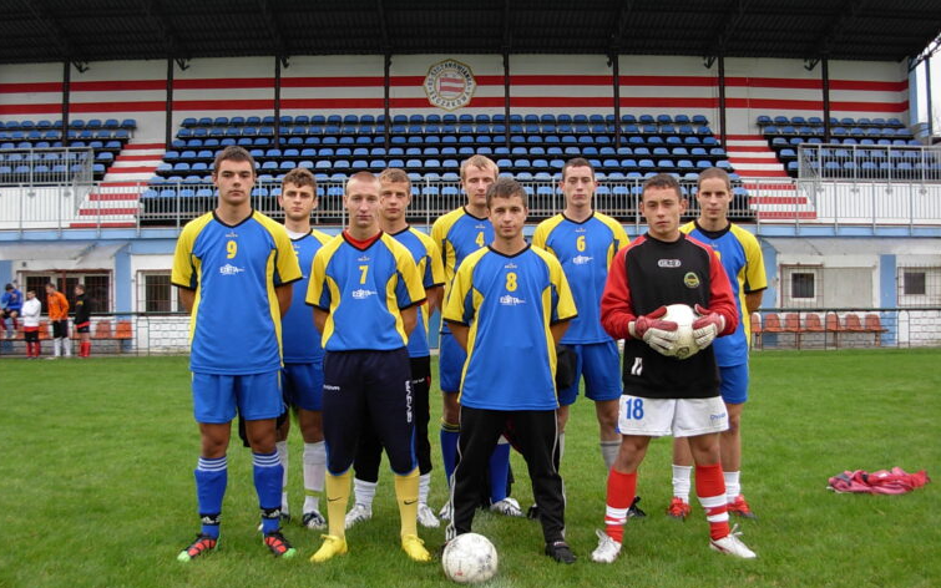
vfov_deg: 31.3
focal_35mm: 41
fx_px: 1052
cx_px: 465
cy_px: 287
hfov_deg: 48.2
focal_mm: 6.3
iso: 79
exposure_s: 1/171
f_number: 2.9
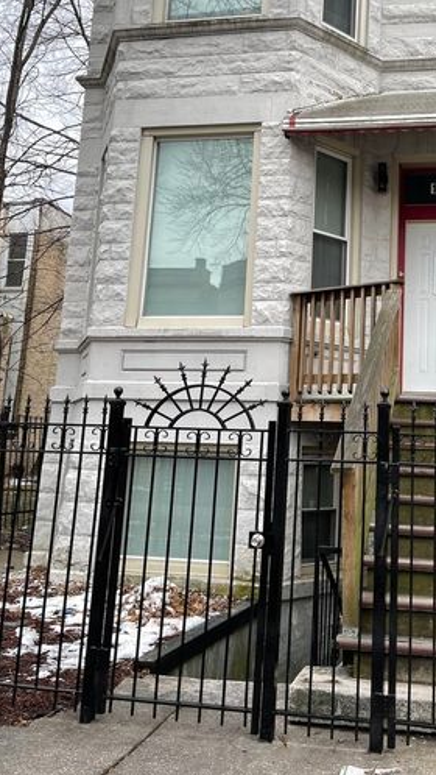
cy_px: 281
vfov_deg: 52.1
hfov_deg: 30.4
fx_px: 780
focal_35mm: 38
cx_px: 355
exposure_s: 1/254
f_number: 1.6
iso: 32
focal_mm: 5.1
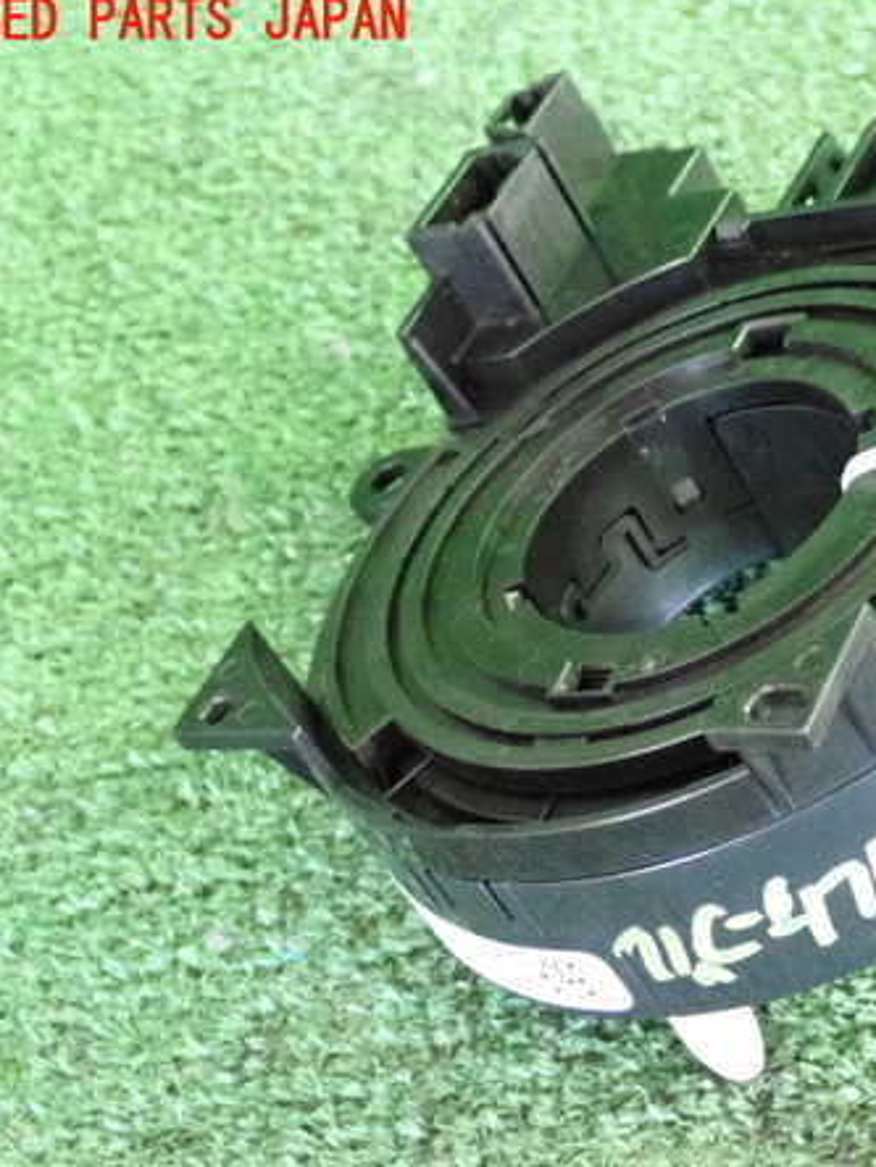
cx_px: 718
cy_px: 581
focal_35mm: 73
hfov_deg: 19.9
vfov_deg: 26.7
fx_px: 2463
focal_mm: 9.65
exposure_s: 1/125
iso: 4000
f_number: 3.3
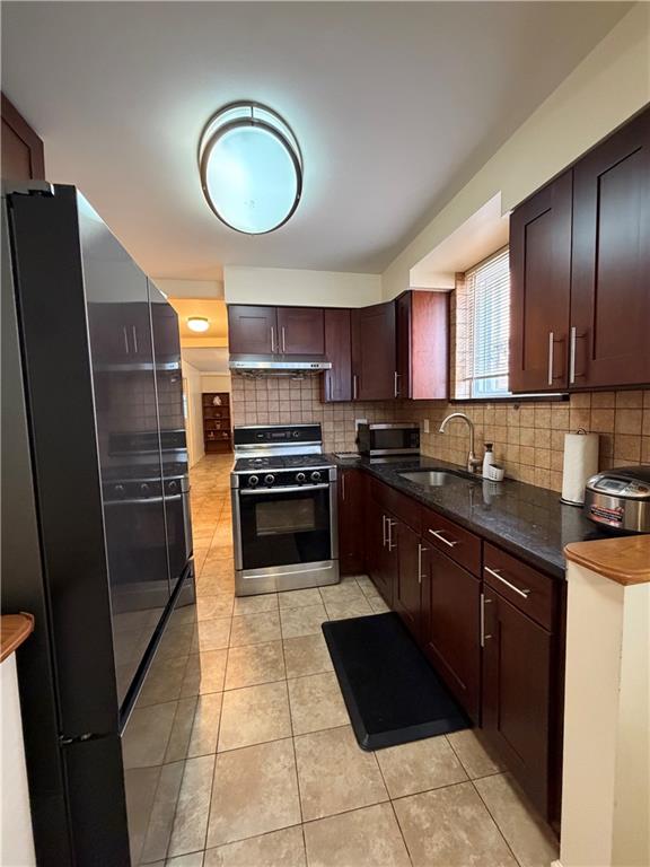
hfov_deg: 85.7
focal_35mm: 14
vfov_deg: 102.1
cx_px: 325
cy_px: 434
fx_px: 351
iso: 500
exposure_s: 1/60
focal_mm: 2.22
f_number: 2.2
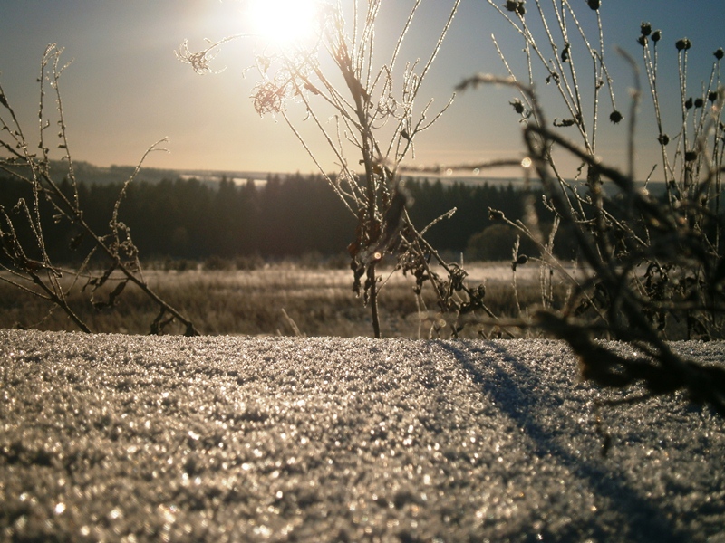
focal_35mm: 60
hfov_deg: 32.2
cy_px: 272
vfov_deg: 24.4
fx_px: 1257
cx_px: 362
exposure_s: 1/640
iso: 80
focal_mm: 10.7
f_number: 11
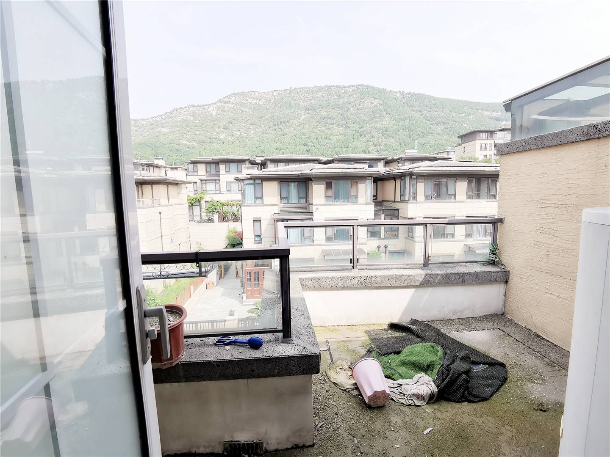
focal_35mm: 17
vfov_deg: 74.7
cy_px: 228
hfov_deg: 91.0
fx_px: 300
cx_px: 305
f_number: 2.2
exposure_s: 1/503
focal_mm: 2.26
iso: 50
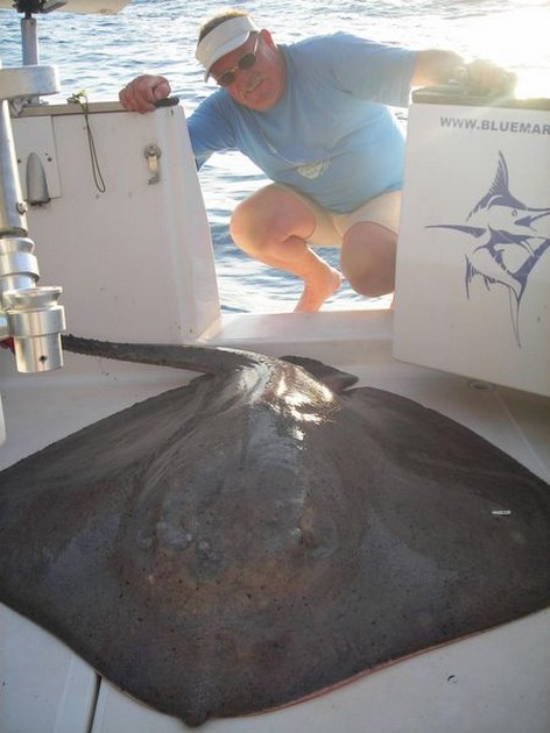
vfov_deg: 49.0
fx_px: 806
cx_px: 275
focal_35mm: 38
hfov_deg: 37.7
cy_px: 366
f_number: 3.2
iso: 50
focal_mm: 6.3
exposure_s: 1/244
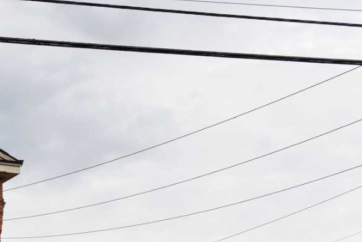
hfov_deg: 13.7
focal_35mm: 140
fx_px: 1409
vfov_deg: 9.6
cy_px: 309
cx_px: -188
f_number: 7.1
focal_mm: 40
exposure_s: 1/4000
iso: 800
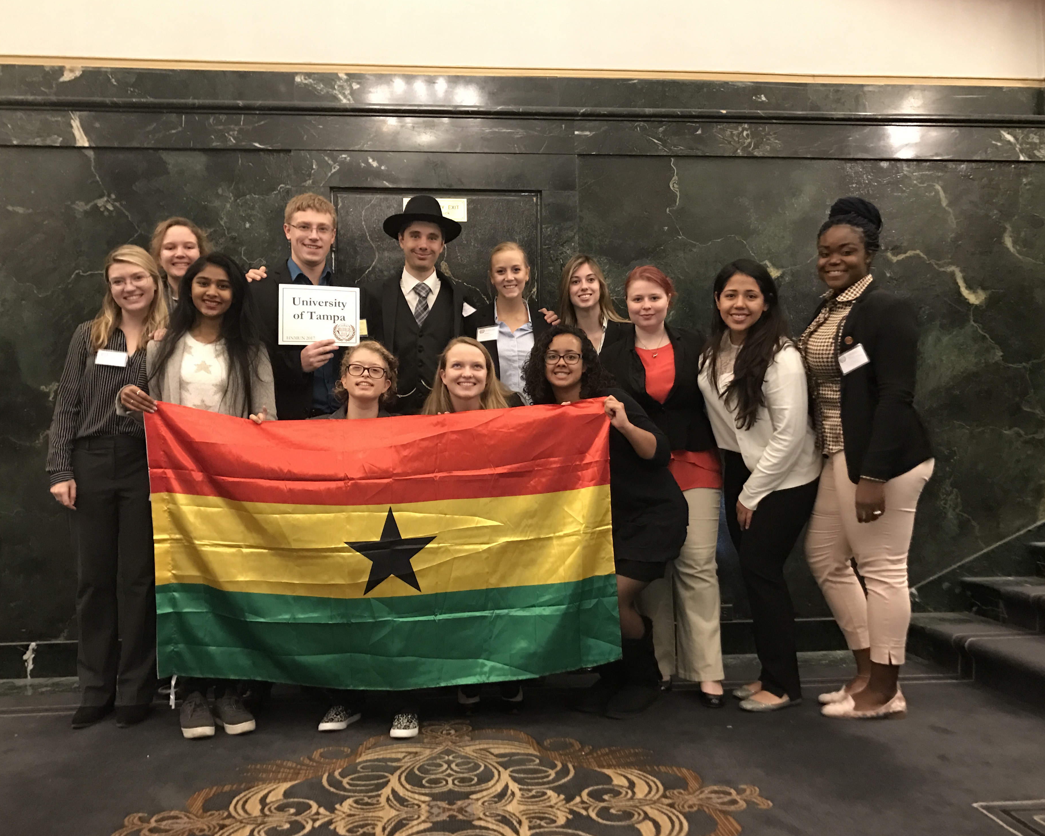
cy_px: 418
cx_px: 507
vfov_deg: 48.5
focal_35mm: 30
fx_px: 928
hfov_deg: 58.8
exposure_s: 1/4
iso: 100
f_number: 1.8
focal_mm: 3.99
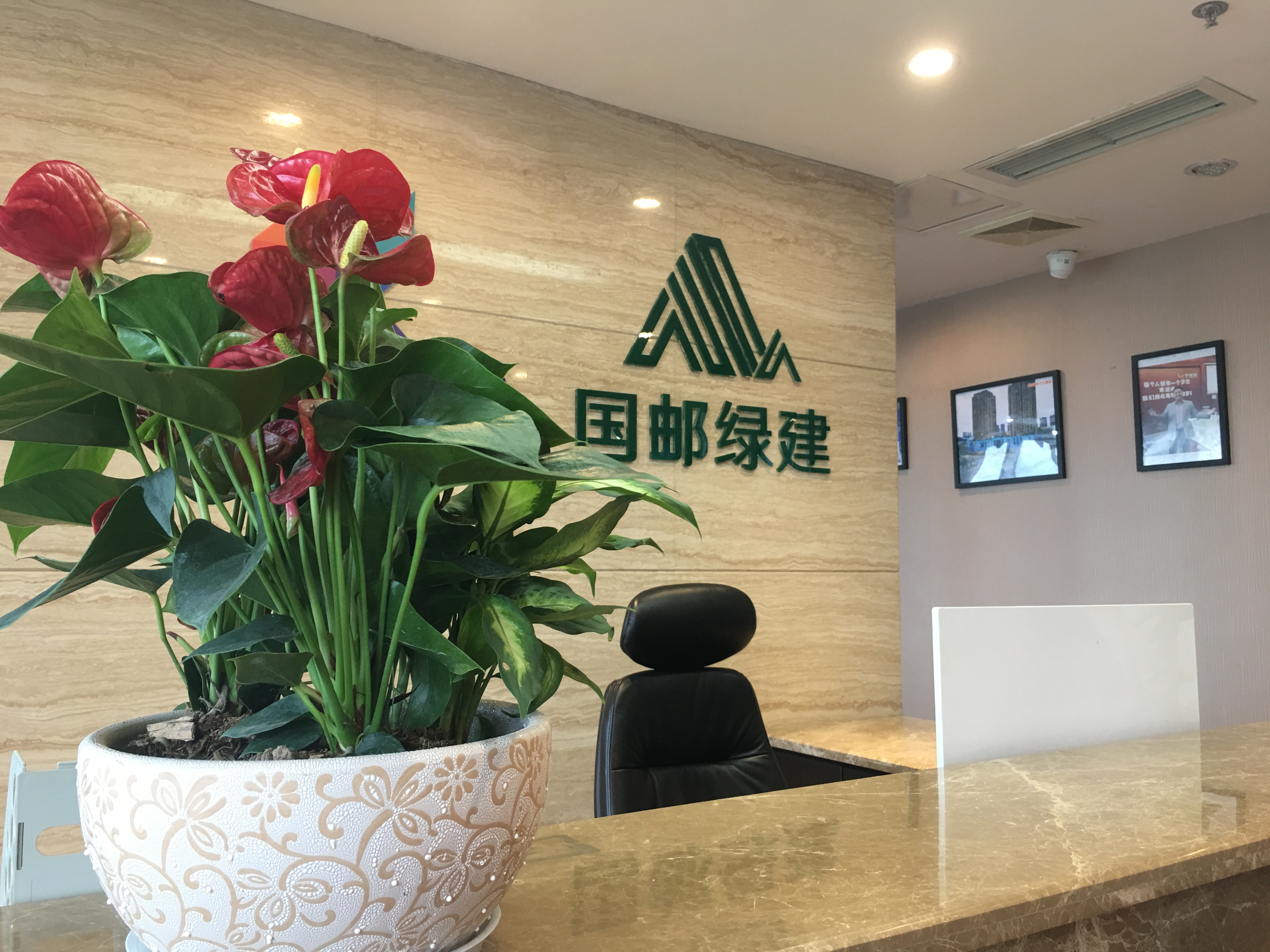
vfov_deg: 48.2
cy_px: 476
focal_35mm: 29
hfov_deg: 61.7
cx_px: 635
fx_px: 1064
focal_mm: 4.15
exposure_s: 1/17
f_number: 2.2
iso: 40
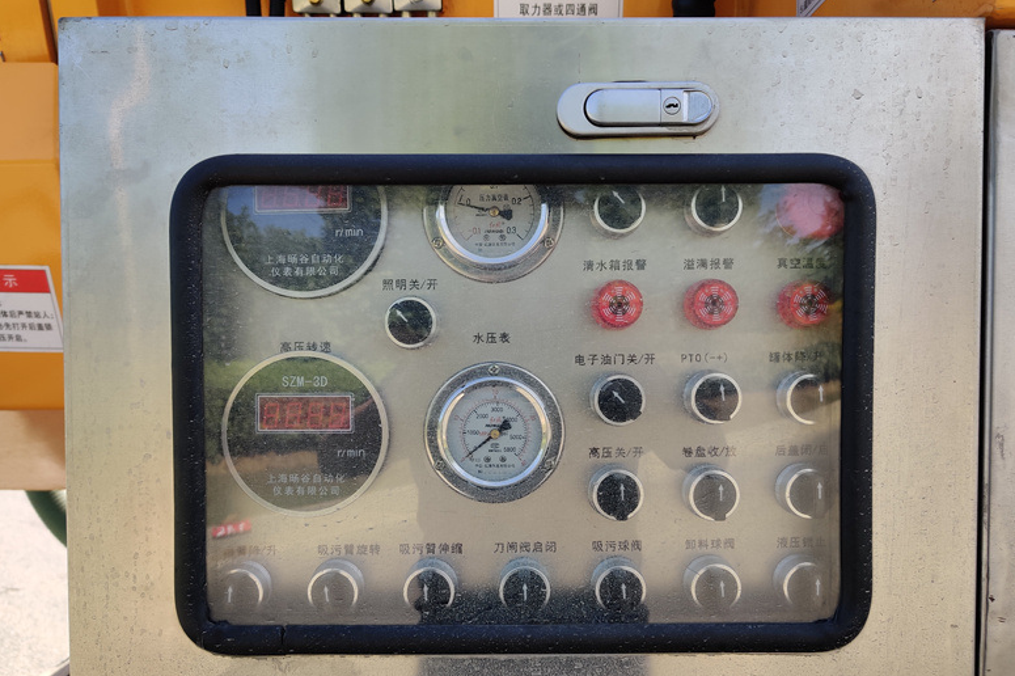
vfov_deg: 44.8
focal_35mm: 29
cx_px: 512
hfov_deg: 63.7
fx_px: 817
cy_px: 379
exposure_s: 1/653
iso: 100
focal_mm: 4.75
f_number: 1.65
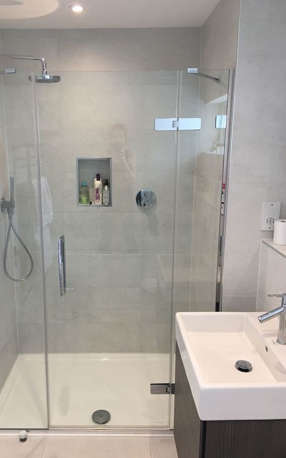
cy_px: 230
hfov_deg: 40.5
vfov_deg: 61.2
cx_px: 121
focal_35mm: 31
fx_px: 387
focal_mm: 4.15
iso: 40
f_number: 2.2
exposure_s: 1/33
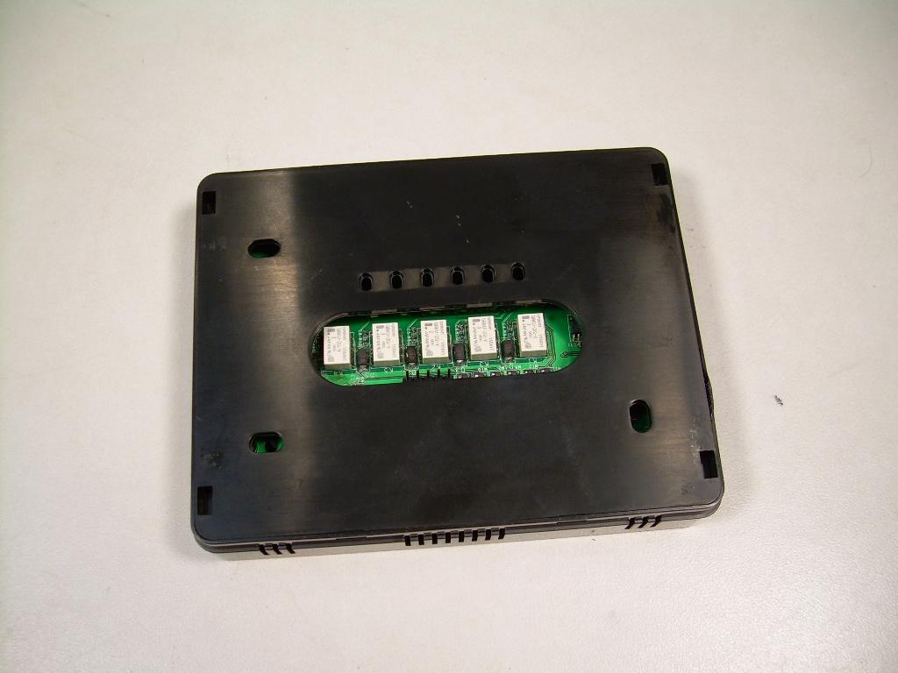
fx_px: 986
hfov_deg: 49.0
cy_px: 336
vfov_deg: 37.7
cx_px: 449
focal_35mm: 38
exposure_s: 1/42.4
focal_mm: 6.3
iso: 50
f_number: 2.8
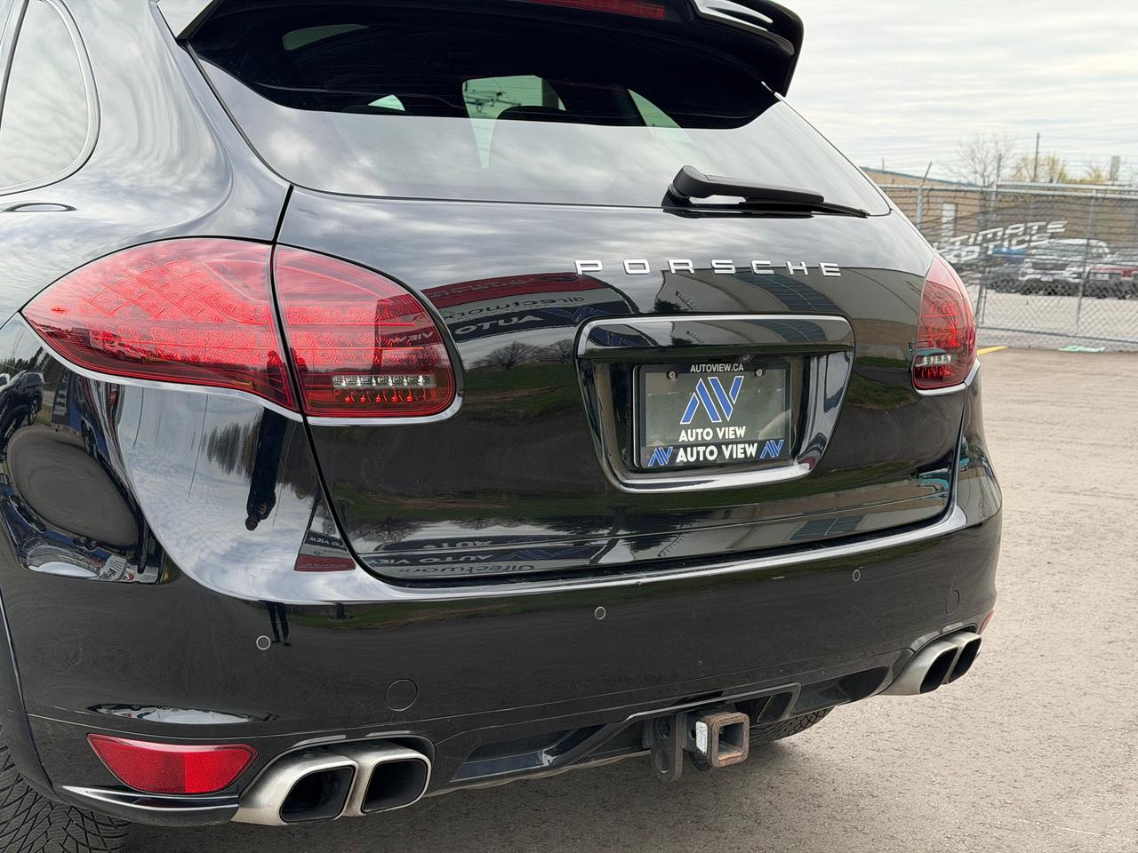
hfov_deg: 39.7
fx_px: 1578
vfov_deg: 30.3
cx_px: 569
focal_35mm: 48
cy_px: 426
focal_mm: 6.76
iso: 80
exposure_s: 1/1085
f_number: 1.78
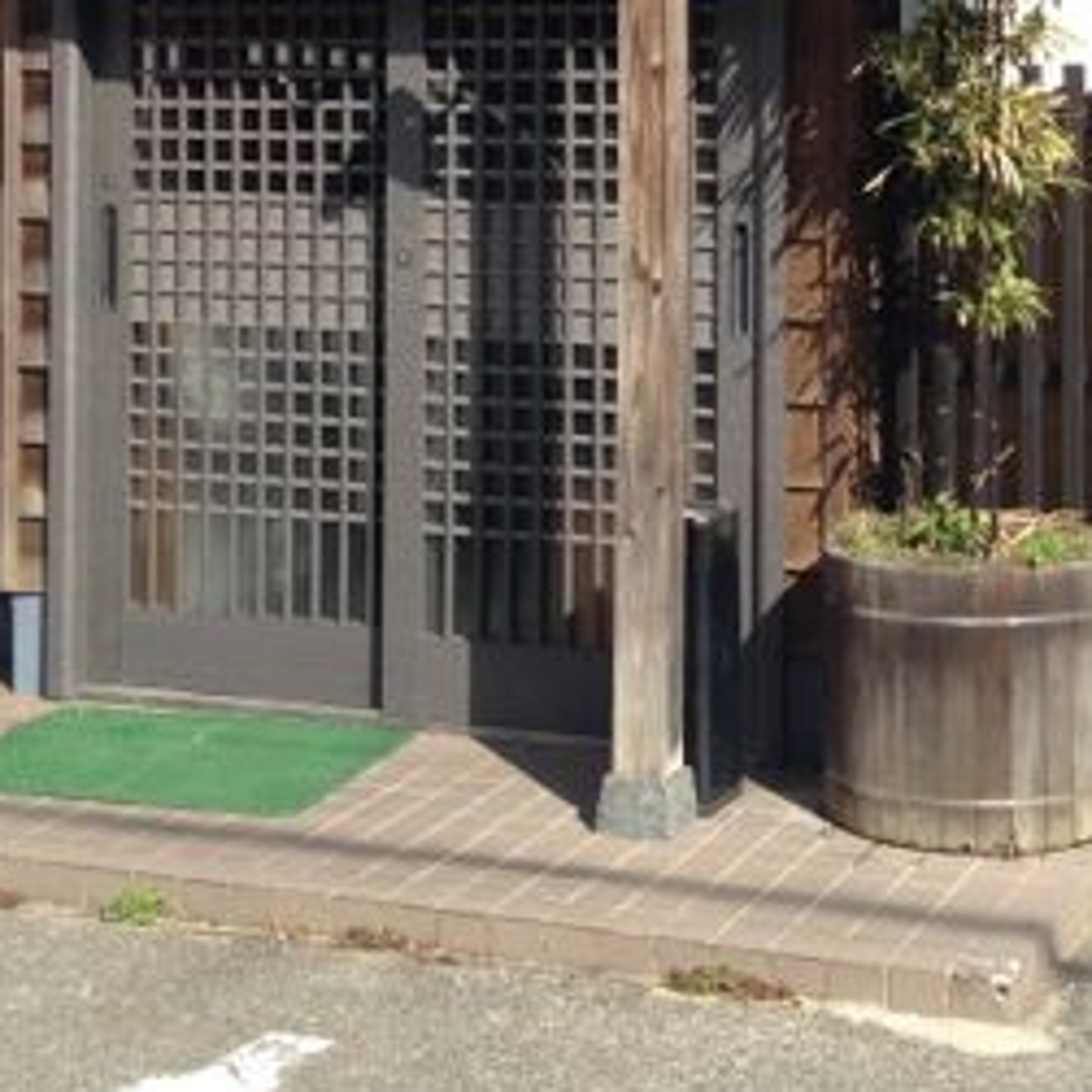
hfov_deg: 21.8
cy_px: 104
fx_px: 2820
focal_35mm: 79
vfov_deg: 21.4
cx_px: 713
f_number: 2.4
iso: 50
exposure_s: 1/890
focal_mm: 4.28
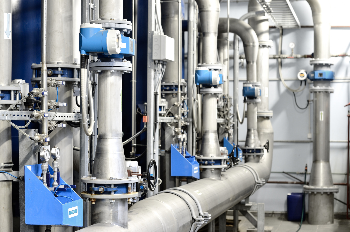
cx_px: 175
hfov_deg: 27.0
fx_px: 728
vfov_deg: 18.1
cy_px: 116
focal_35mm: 75
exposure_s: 1
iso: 100
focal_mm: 50
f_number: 4
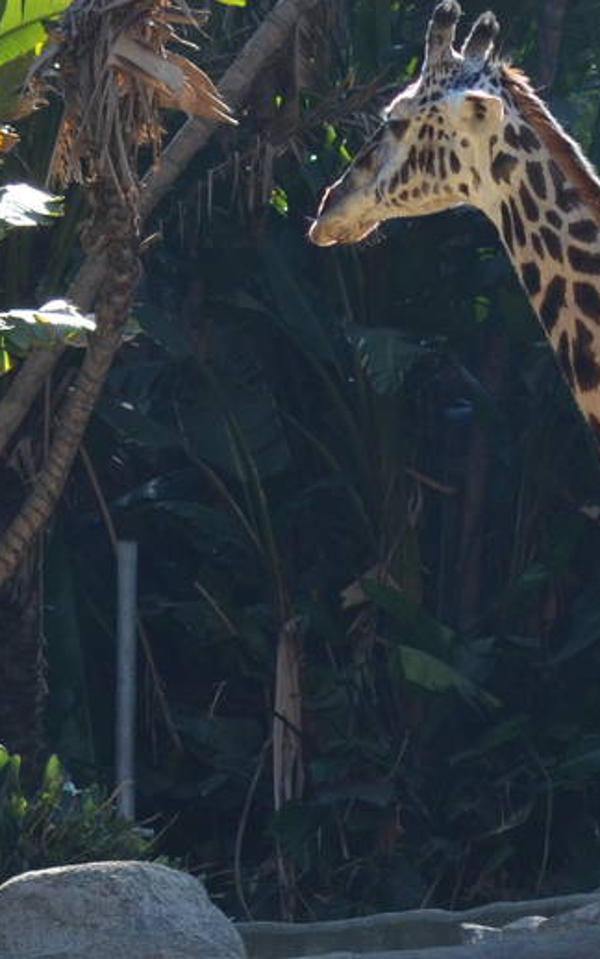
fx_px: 8629
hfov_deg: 4.0
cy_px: 829
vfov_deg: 6.4
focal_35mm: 330
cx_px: 939
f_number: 5.6
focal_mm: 70
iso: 400
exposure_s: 1/500
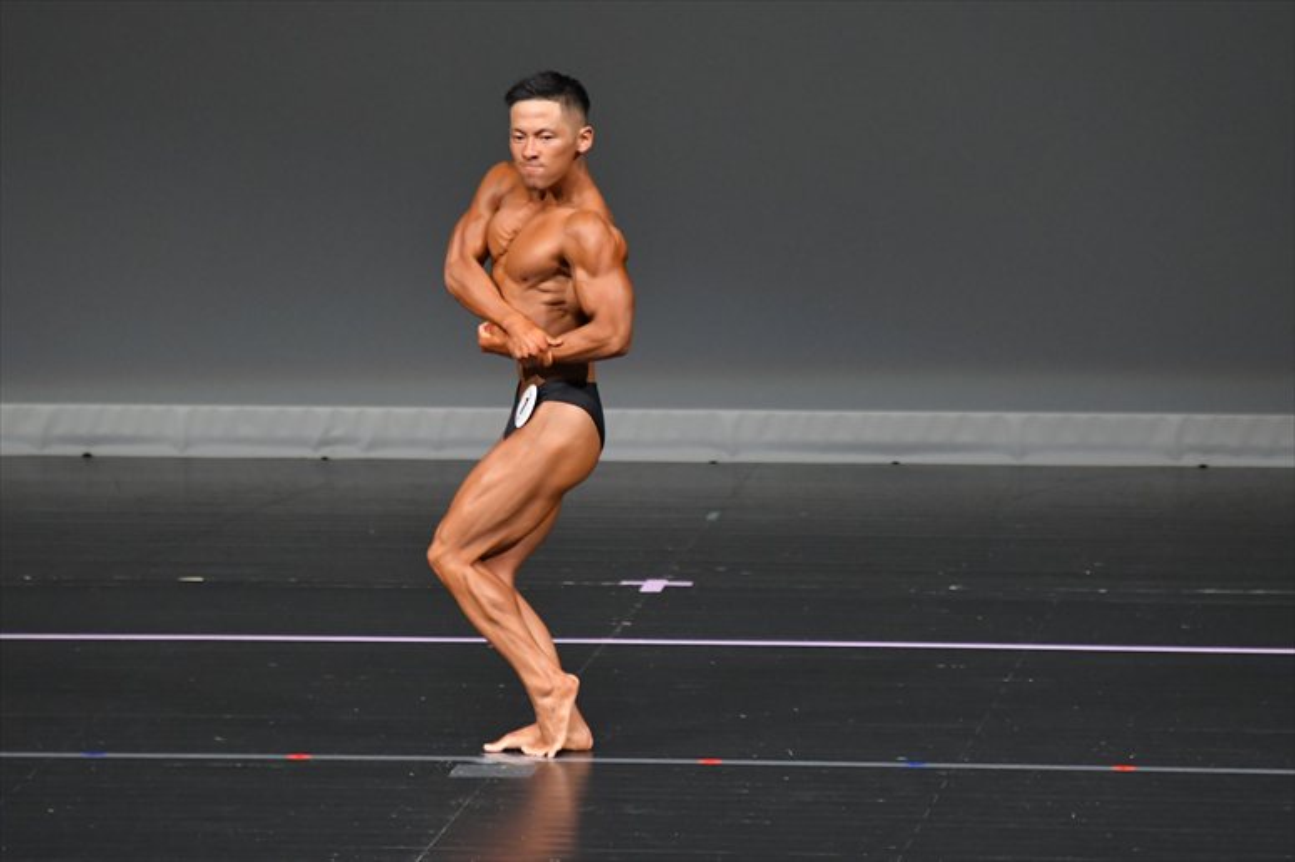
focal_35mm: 375
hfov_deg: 5.5
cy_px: 431
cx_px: 648
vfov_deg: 3.7
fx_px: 13483
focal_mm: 250
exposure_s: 1/400
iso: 4000
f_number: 5.6
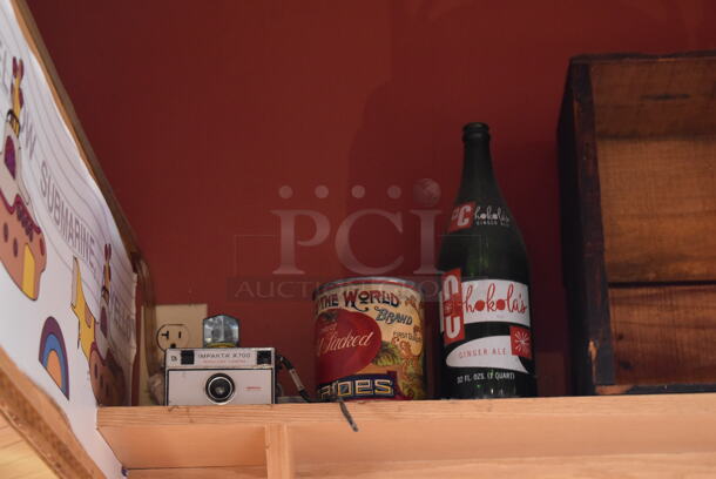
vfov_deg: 16.6
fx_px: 1642
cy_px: 240
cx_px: 358
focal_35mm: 82
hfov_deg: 24.6
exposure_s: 1/15
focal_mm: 55
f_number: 5.6
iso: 3200
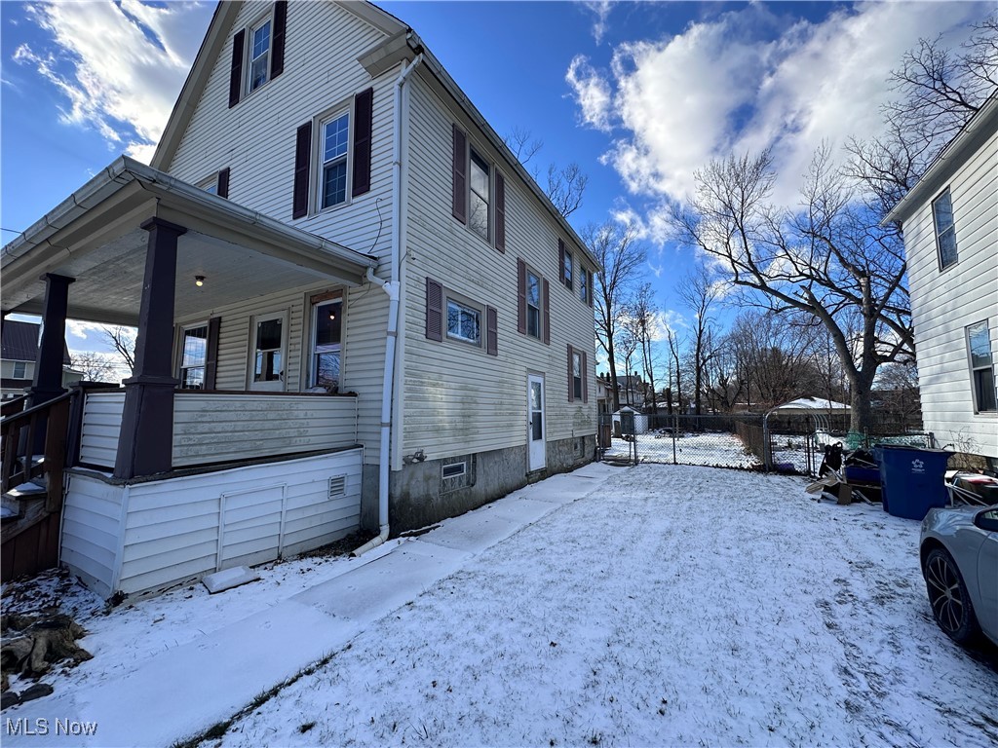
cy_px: 374
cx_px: 499
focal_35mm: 14
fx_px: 404
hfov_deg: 102.1
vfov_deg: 85.7
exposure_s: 1/1289
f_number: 2.2
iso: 50
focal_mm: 2.22
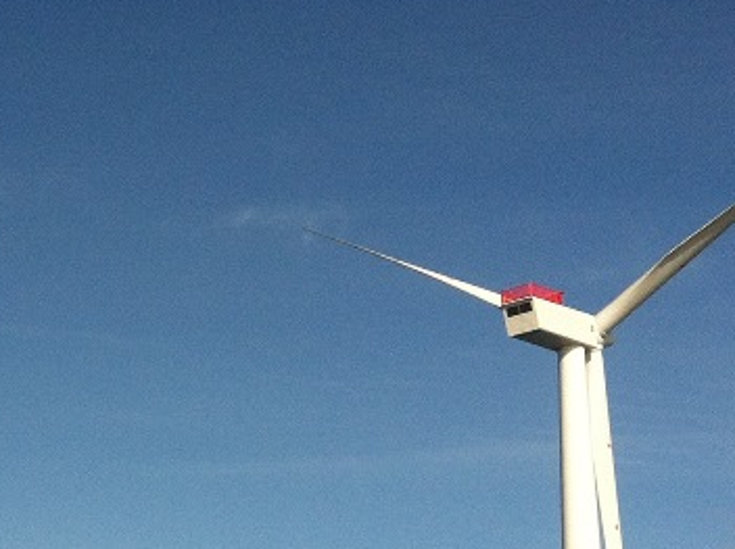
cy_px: 664
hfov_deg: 18.6
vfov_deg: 13.9
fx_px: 2184
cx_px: -18
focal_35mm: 103
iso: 80
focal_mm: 3.85
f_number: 2.8
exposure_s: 1/2320
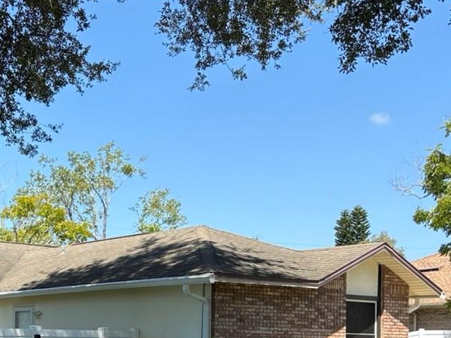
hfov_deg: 26.1
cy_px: 366
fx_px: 912
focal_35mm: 70
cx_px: -16
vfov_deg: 20.1
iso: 64
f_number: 1.6
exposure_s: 1/1587
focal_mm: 5.96
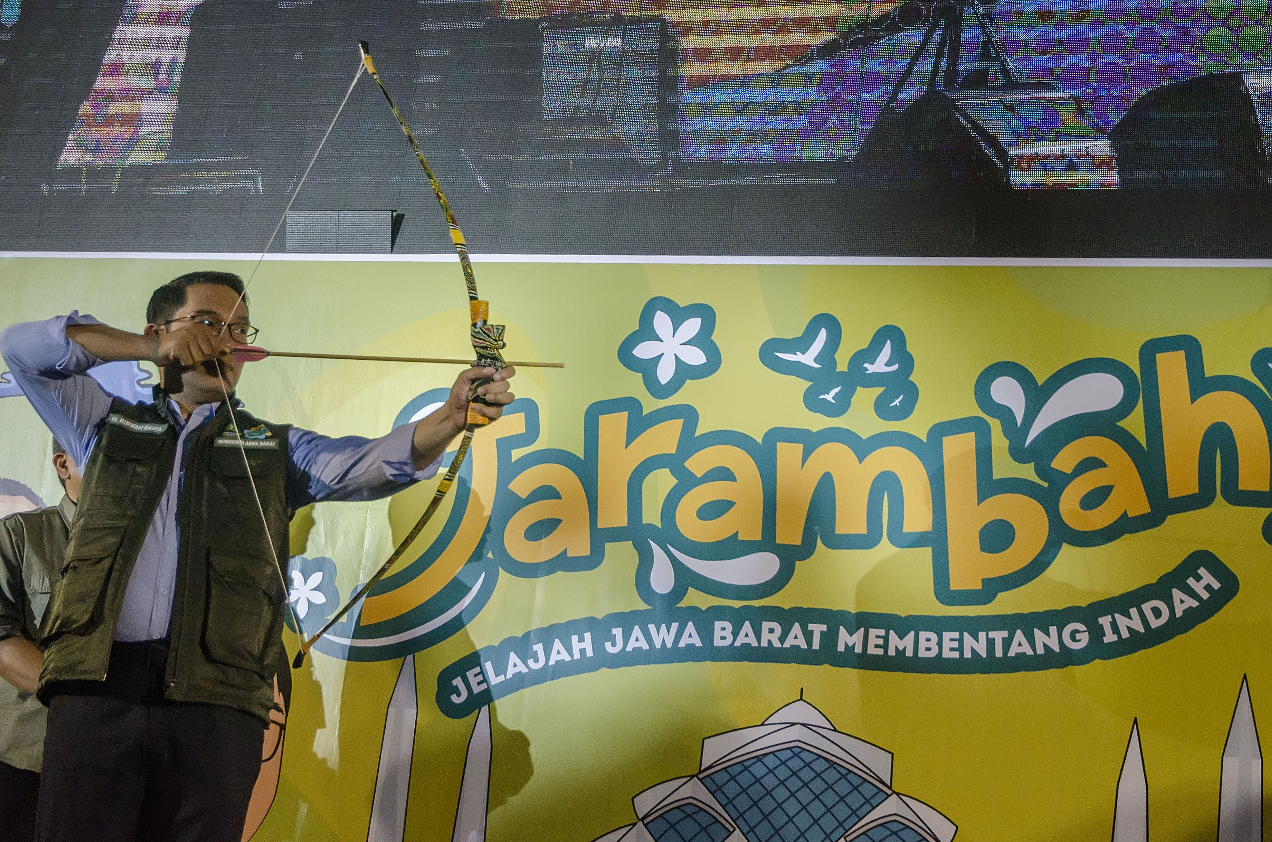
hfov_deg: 39.0
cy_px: 421
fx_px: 1798
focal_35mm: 51
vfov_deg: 26.4
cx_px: 636
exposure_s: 1/160
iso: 800
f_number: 4.5
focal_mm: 34
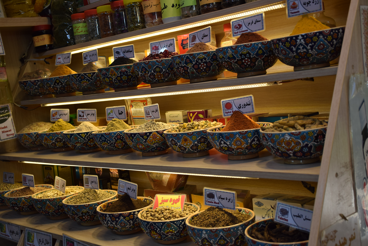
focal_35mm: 48
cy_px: 123
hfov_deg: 41.1
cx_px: 184
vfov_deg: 28.1
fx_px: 491
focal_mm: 32
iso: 200
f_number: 4.5
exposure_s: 1/125
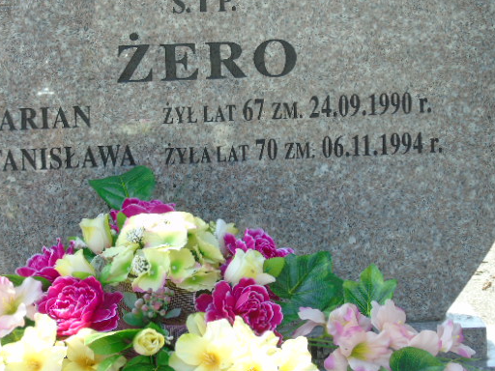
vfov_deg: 9.6
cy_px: 150
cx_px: 204
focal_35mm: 155
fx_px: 2216
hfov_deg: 12.7
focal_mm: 22
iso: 80
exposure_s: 1/100
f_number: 4.6
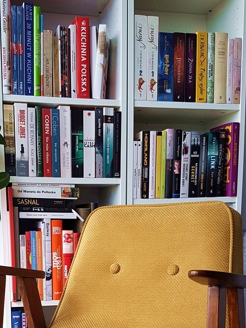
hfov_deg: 27.9
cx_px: 89
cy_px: 302
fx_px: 492
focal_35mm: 52
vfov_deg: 34.5
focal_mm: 4.2
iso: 50
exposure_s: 1/50
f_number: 1.7
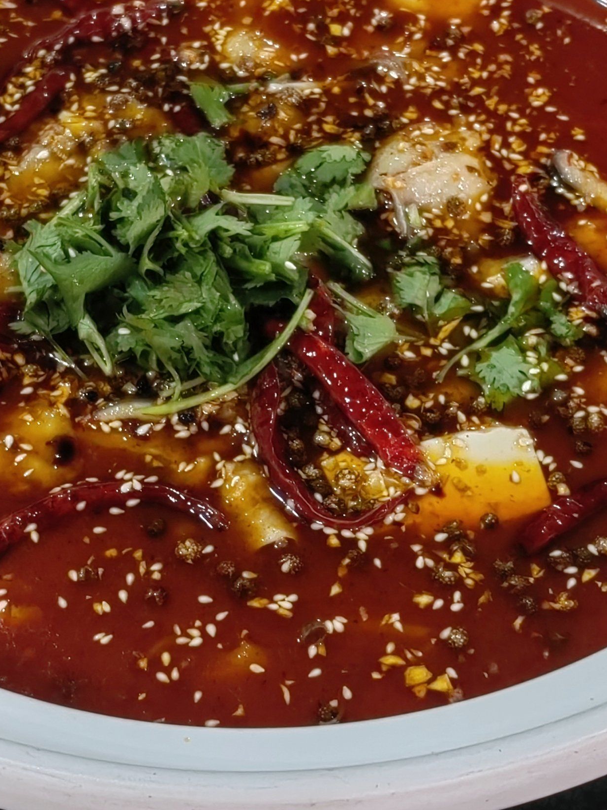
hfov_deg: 18.9
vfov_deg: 25.0
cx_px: 233
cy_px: 317
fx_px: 1824
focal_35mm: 78
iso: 64
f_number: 1.9
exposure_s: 1/50
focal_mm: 5.52
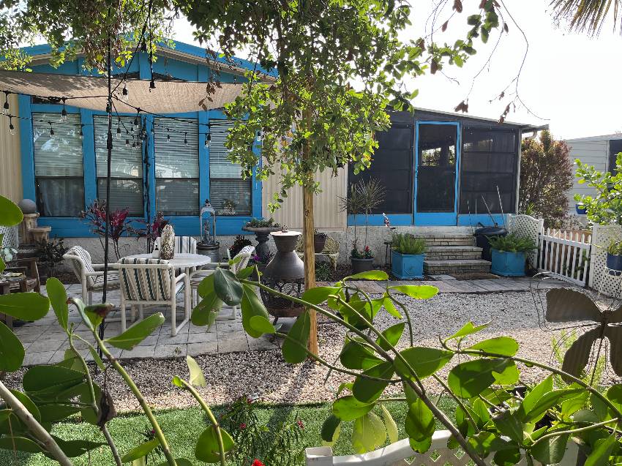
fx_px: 467
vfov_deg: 53.0
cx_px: 311
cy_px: 233
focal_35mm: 26
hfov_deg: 67.3
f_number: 1.6
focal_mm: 5.1
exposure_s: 1/631
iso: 50
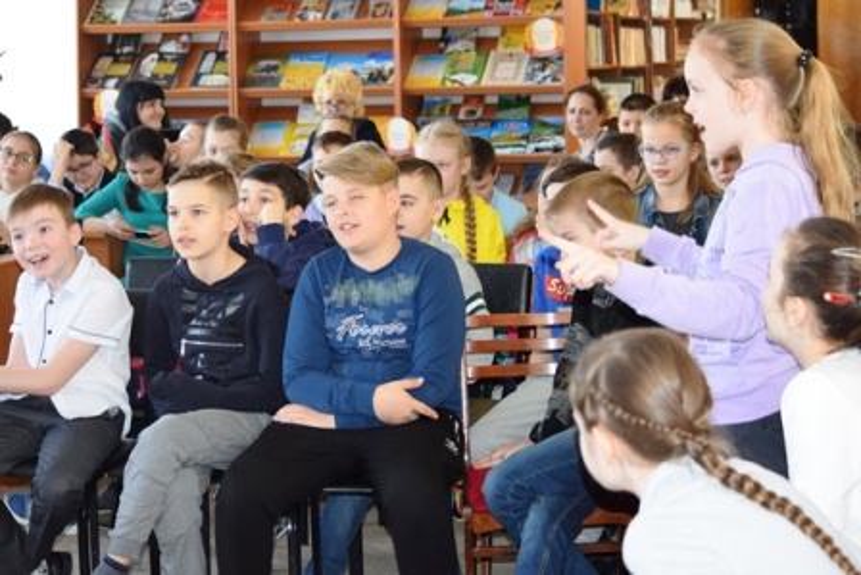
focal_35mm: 82
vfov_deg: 16.6
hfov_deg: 24.6
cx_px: 430
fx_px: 1974
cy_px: 288
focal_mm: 55
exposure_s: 1/60
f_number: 4.5
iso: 900
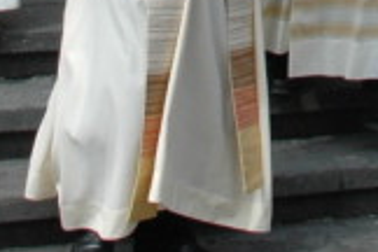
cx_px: 495
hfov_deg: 9.7
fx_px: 2184
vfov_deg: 6.1
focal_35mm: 208
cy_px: -492
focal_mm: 22
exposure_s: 1/500
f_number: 11
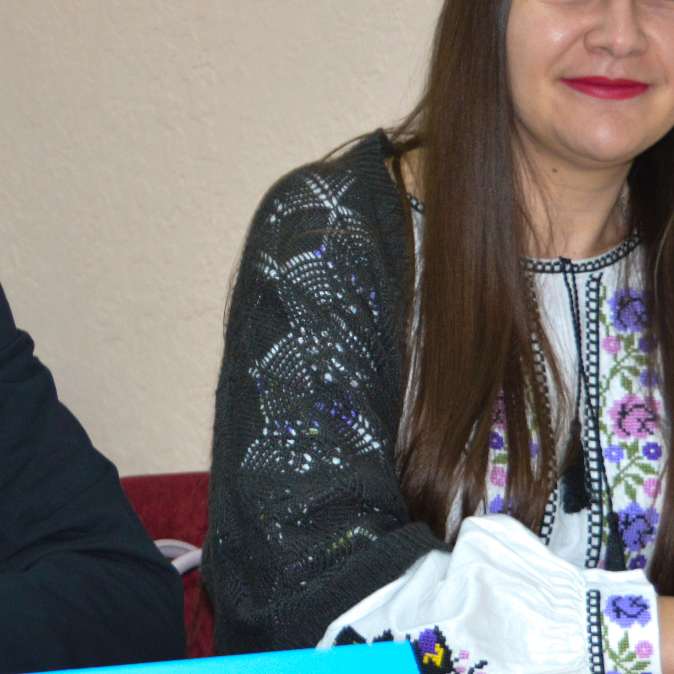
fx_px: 2599
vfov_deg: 14.8
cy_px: 309
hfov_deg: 14.7
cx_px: 129
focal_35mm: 118
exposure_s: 1/60
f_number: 4.5
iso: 1000
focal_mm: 34
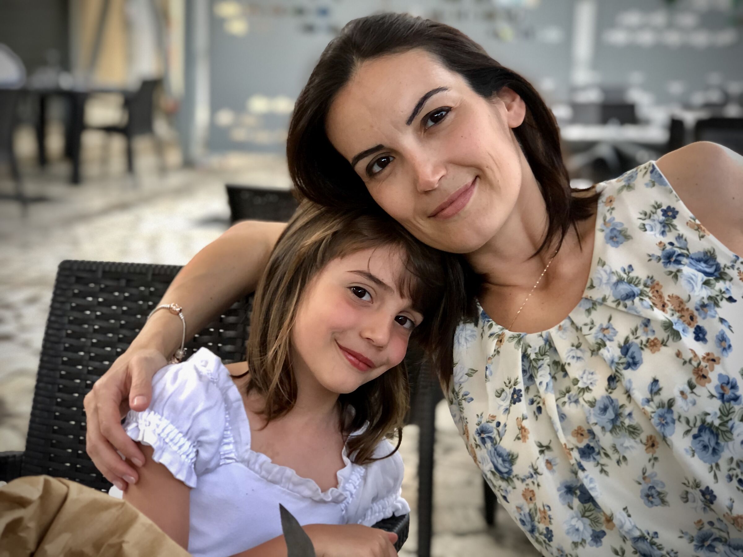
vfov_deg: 25.7
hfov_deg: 33.8
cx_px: 372
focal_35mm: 57
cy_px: 278
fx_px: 1223
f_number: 2.8
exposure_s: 1/30
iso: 200
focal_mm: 6.6
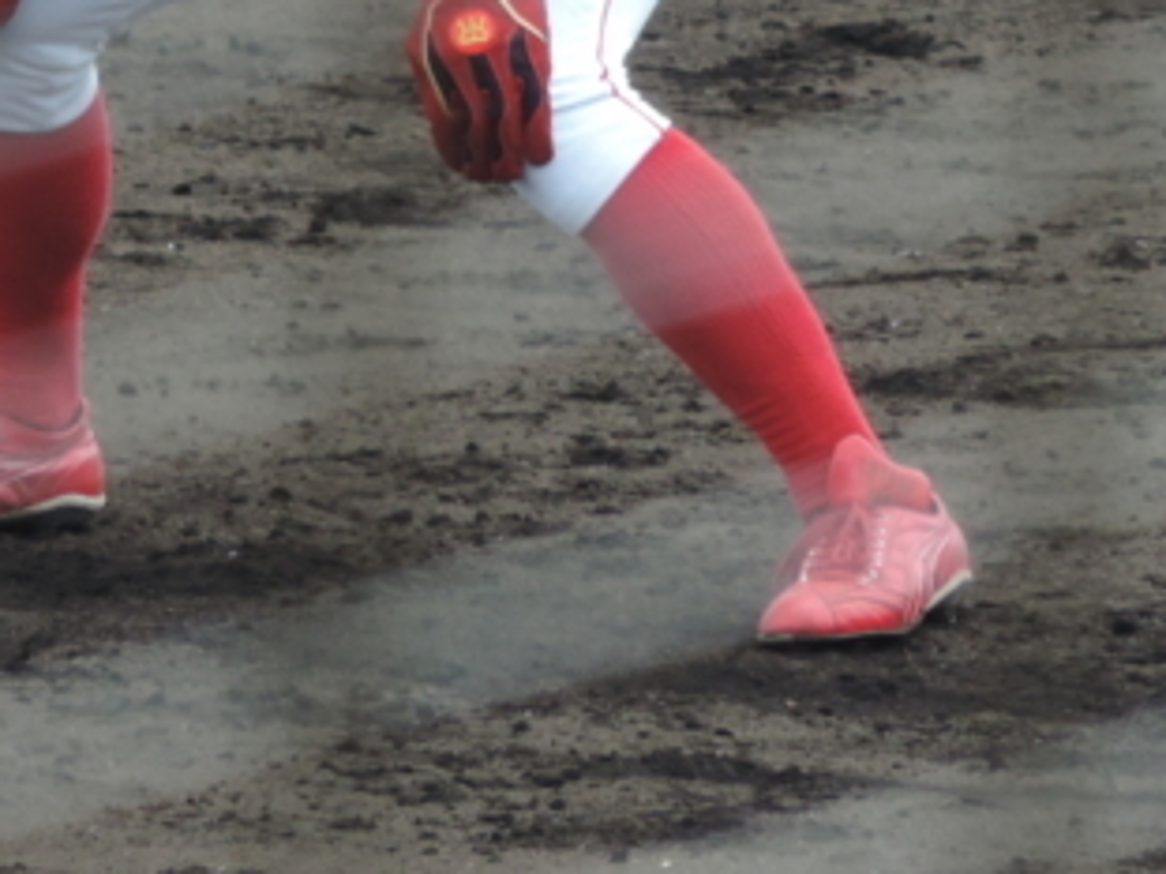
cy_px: -195
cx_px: 210
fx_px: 64985
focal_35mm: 1930
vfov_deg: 0.8
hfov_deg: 1.0
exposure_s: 1/400
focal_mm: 133.7
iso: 220
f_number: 5.1
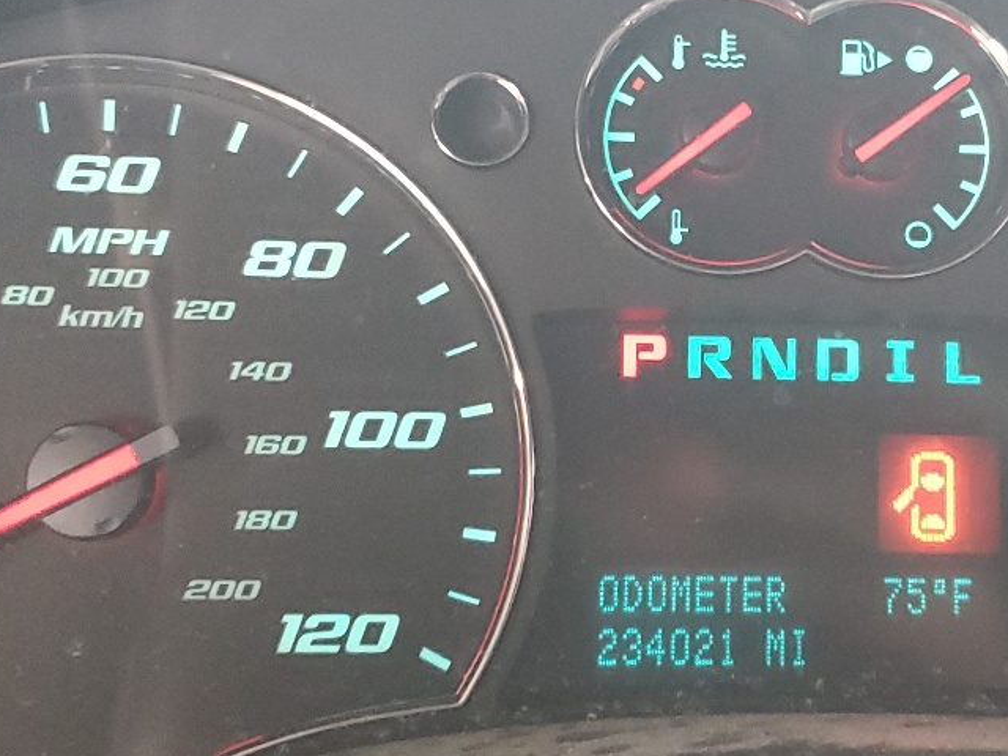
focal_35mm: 65
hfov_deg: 29.3
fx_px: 1893
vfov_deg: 22.6
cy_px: 369
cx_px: 759
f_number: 1.5
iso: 316
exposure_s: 1/20
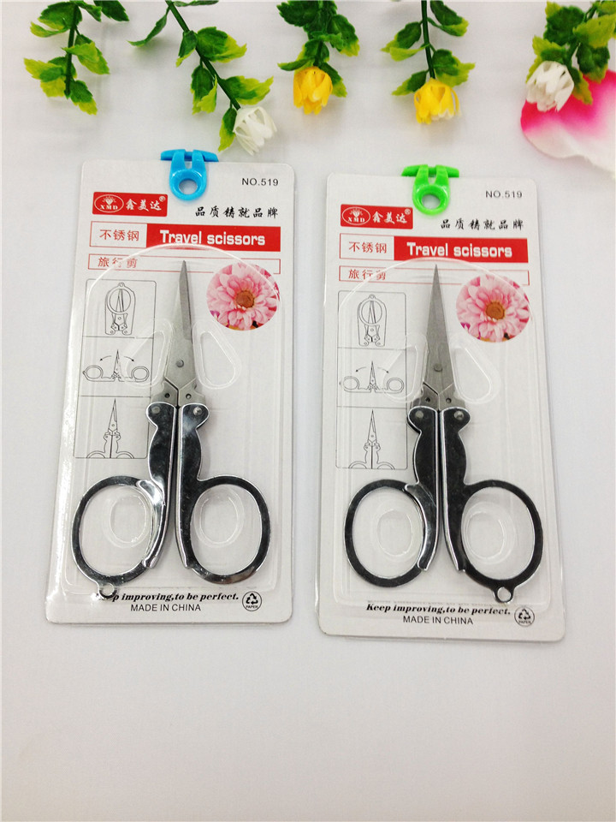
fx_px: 830
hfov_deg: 40.7
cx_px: 308
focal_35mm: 35
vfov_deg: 52.6
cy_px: 411
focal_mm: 4.28
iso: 50
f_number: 2.4
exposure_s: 1/24
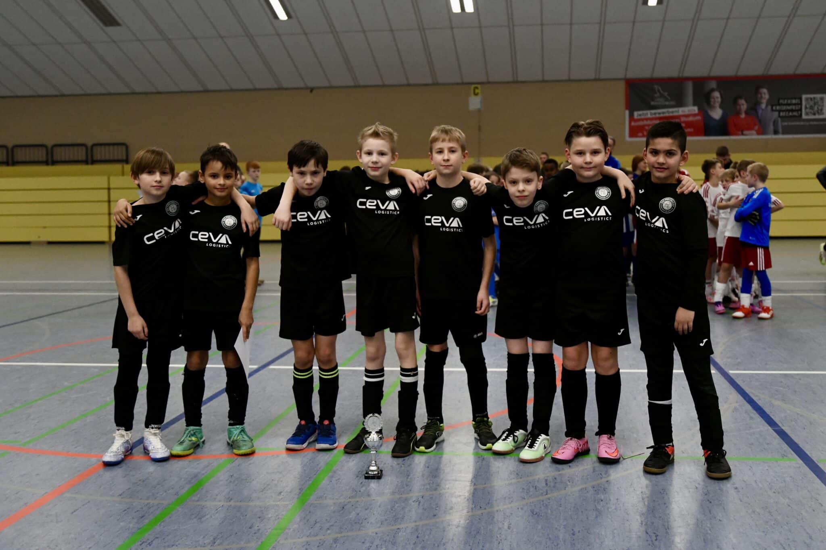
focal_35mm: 32
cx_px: 413
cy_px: 275
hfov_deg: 58.7
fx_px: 734
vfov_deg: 41.1
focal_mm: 32
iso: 5000
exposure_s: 1/1250
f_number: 2.8
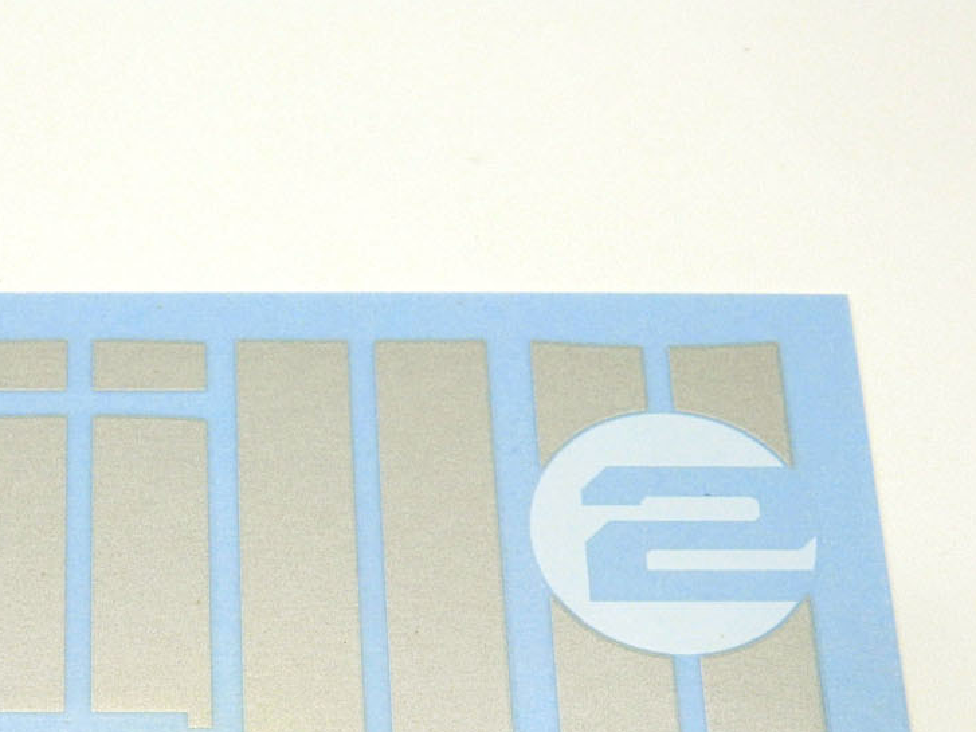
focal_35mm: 110
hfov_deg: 17.7
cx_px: 154
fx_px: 3101
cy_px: 805
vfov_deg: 13.2
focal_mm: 8.9
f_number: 4
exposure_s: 1/320
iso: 80
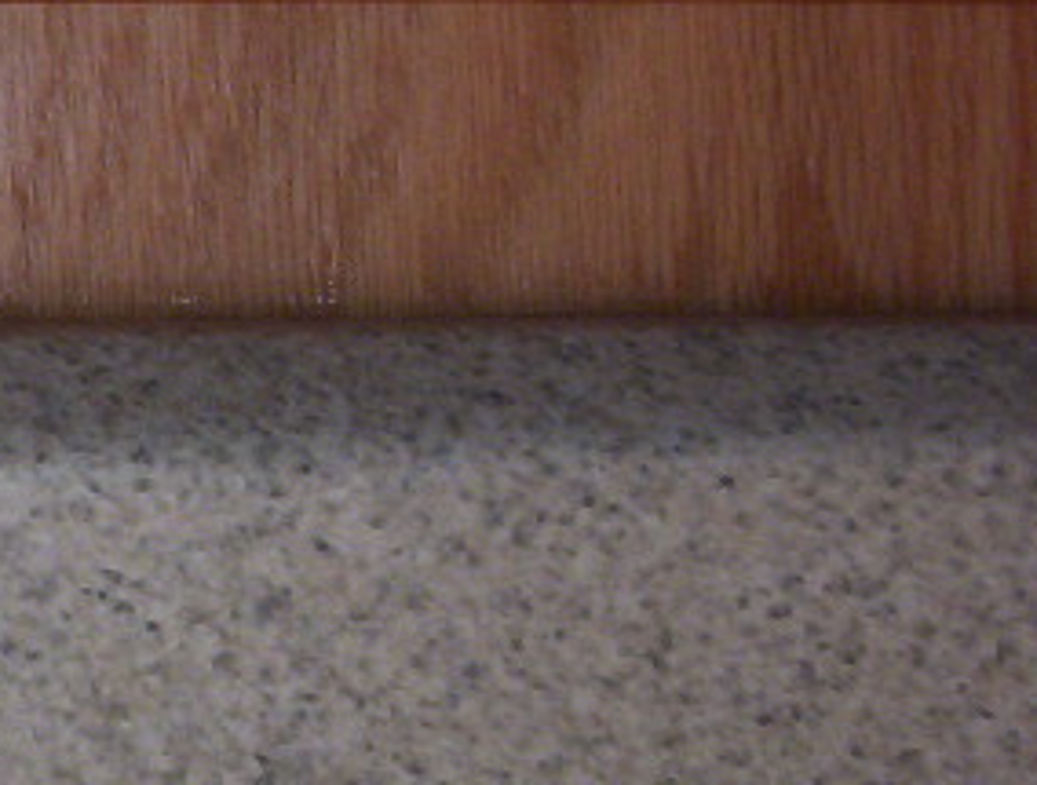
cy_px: 566
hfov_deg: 16.3
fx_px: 3367
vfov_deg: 13.3
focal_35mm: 112
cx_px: -402
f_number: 4.5
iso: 140
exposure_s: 1/30
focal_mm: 6
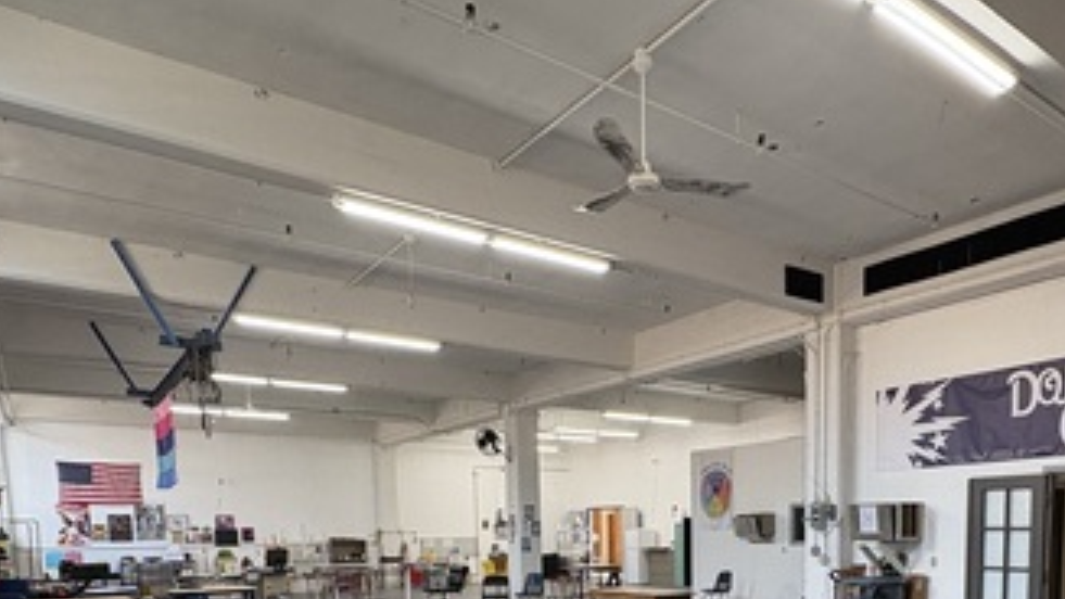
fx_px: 791
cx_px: 645
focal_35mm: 28
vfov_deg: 37.1
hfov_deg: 67.2
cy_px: 602
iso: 200
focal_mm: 2.22
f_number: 2.2
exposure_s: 1/120
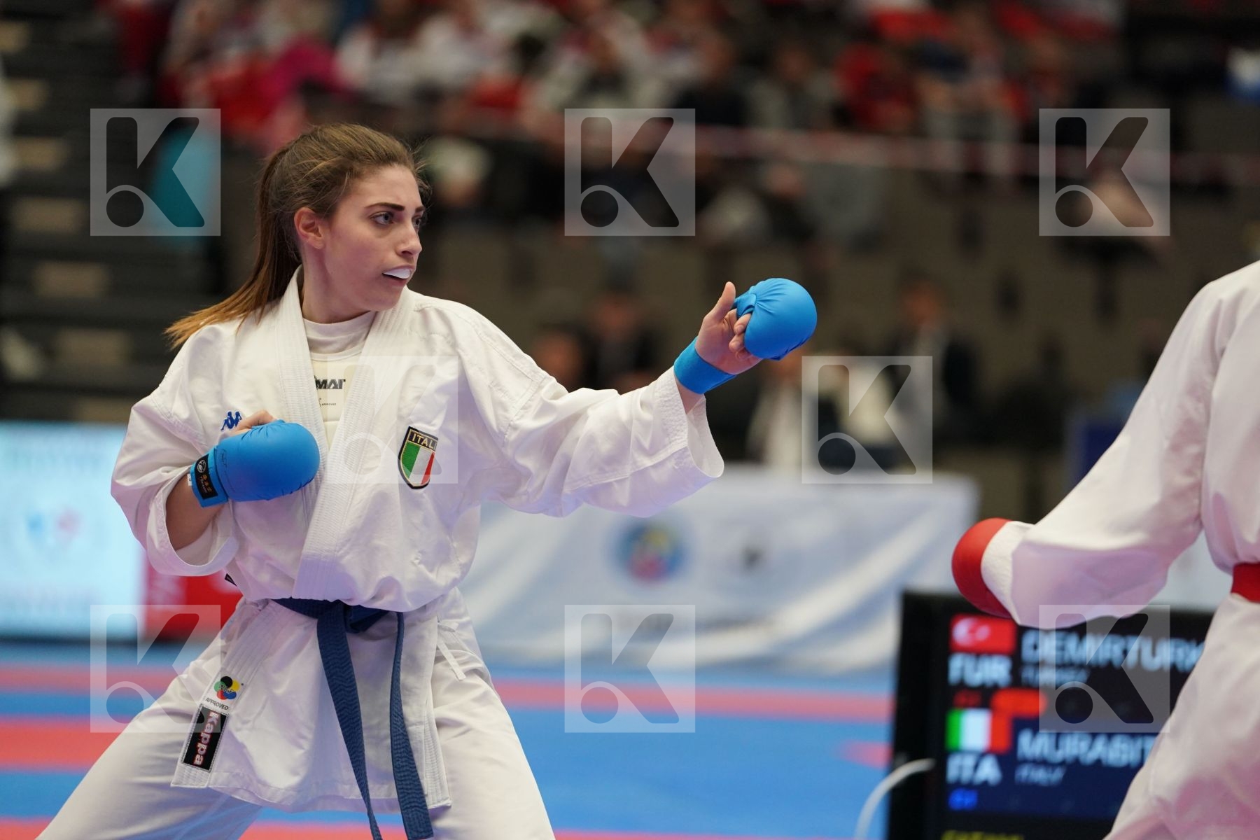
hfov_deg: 10.3
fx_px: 6999
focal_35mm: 200
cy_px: 420
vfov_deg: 6.9
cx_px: 630
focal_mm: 200
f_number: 2.8
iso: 2500
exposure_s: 1/1000
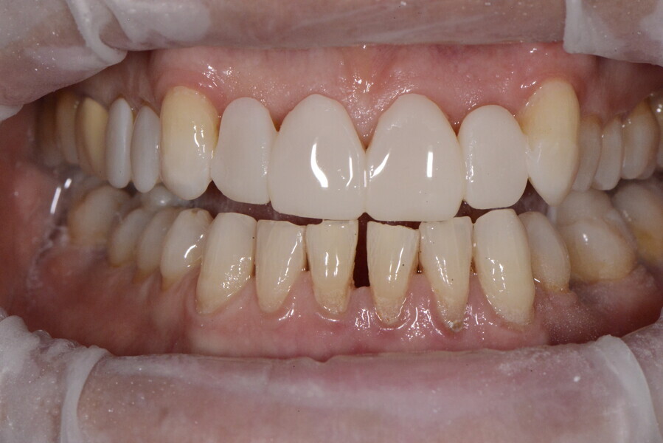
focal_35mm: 105
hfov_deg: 19.5
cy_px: 222
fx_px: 1934
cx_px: 332
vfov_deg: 13.1
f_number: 32
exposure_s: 1/125
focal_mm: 105
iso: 6400
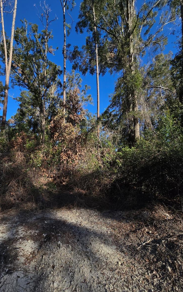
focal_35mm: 14
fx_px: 112
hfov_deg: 78.1
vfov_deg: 105.3
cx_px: 78
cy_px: 144
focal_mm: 2.2
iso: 50
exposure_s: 1/1775
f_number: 2.2
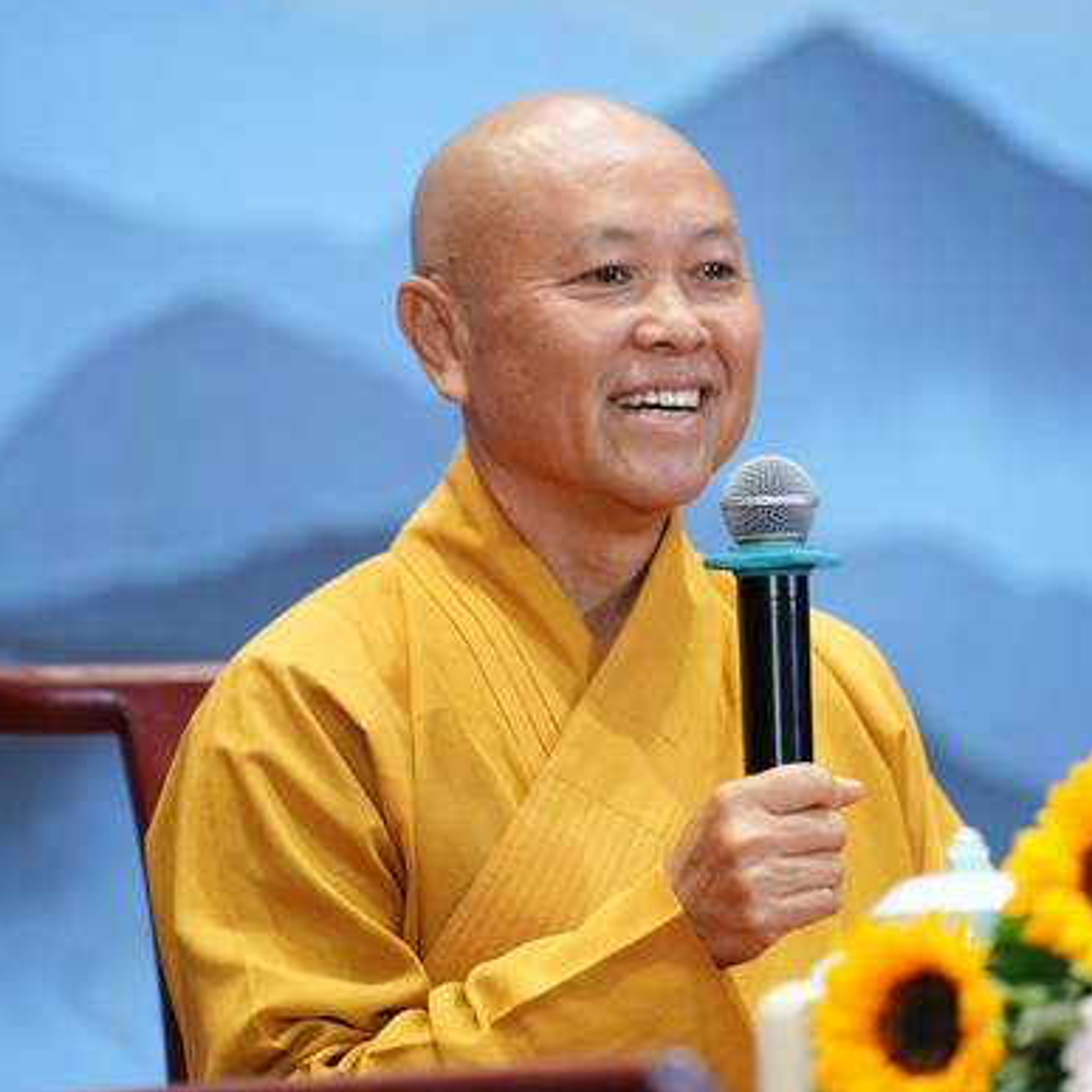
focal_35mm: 204
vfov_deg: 8.6
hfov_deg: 8.6
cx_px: 711
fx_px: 7281
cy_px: 532
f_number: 2.8
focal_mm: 143
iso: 1250
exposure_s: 1/100
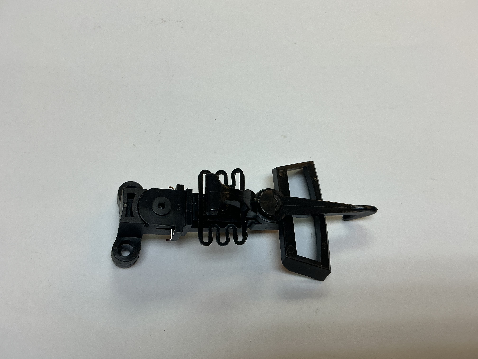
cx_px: 239
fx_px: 400
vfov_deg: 48.2
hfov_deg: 61.7
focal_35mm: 29
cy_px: 180
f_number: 1.8
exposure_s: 1/120
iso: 32
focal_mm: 3
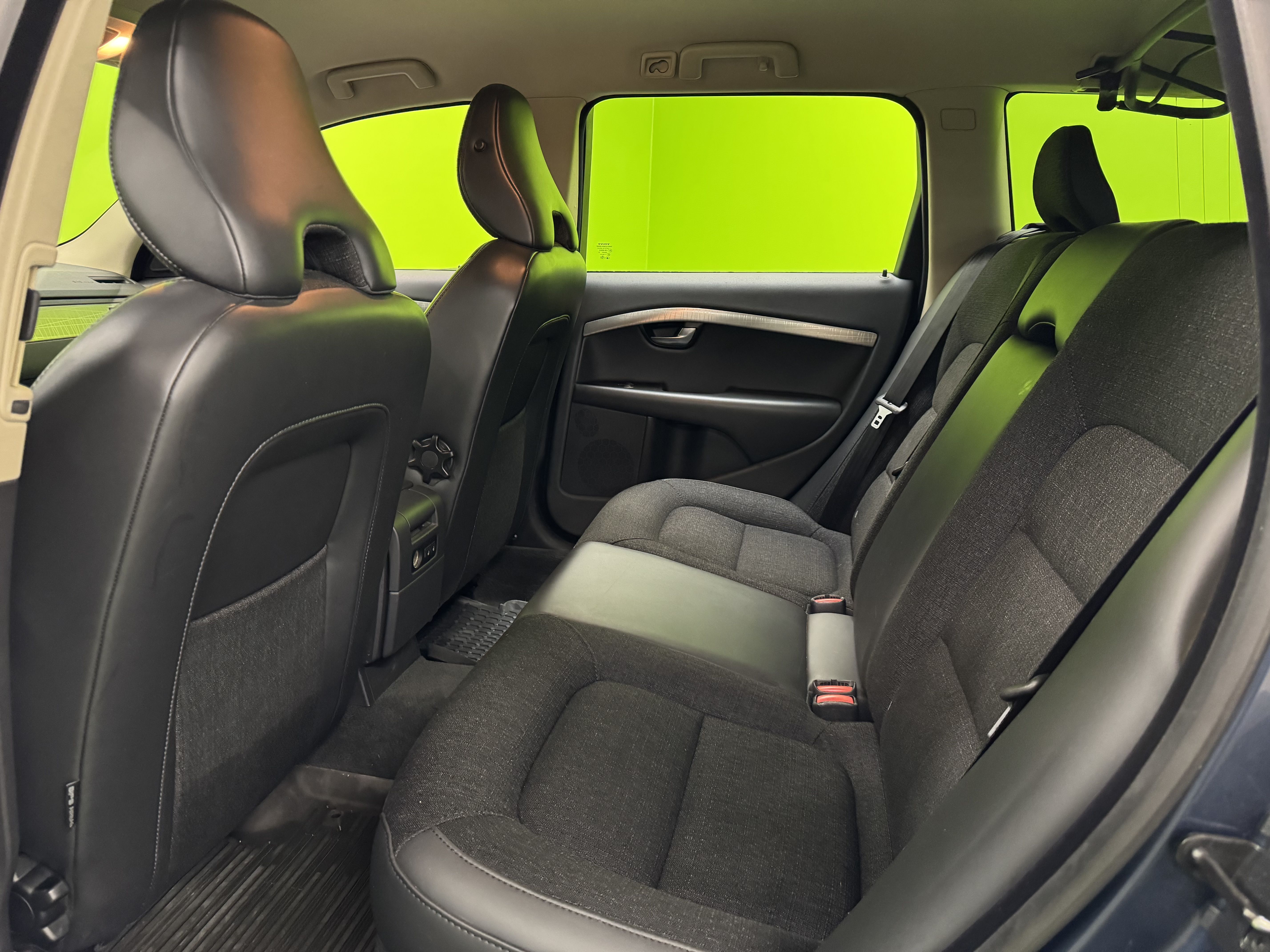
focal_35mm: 24
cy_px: 476
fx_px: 881
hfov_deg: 71.6
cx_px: 635
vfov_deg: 56.8
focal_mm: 6.76
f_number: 1.78
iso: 800
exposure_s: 1/50
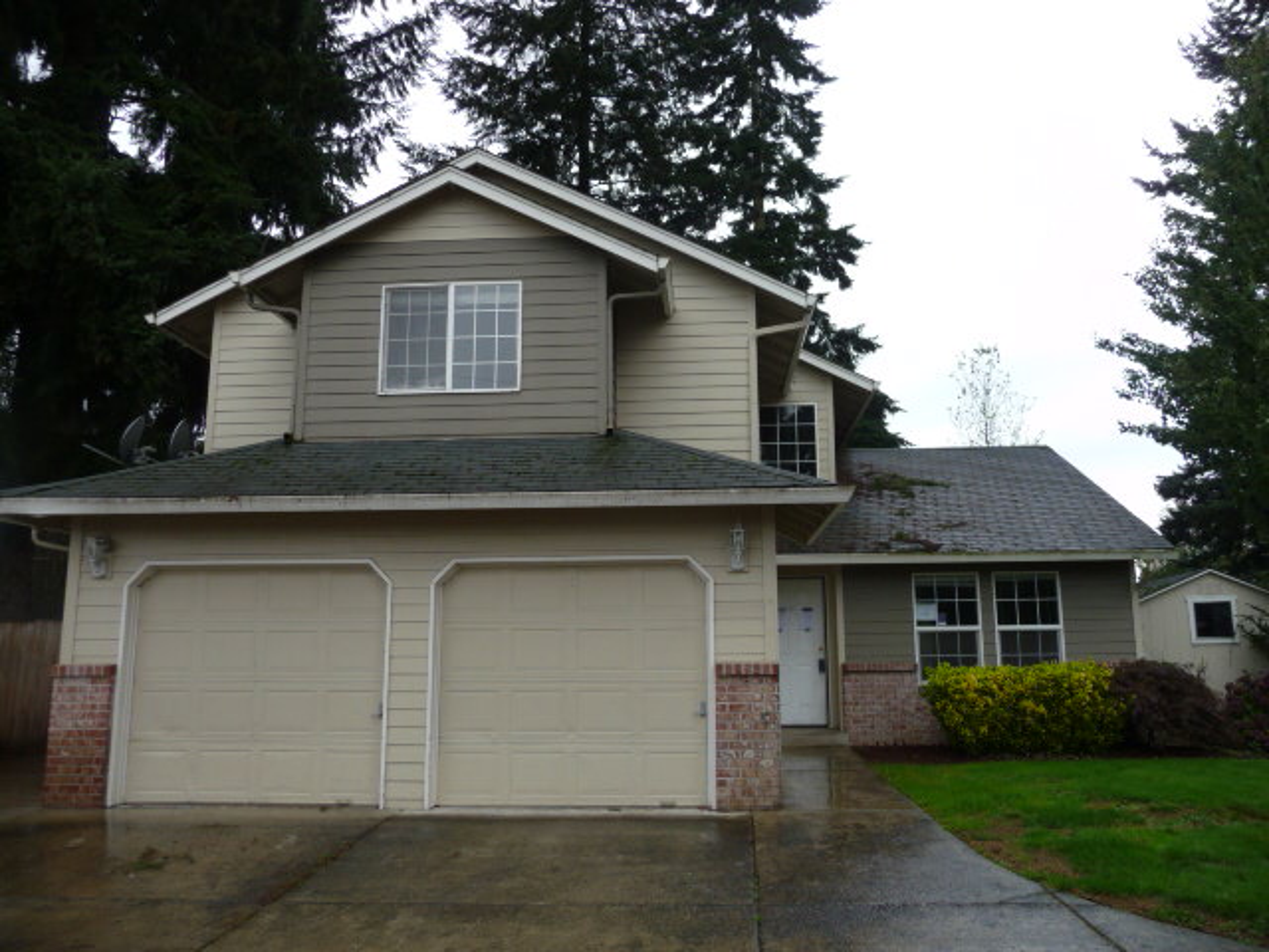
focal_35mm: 28
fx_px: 1026
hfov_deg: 63.4
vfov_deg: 49.7
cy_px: 476
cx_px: 634
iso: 100
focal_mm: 4.7
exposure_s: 1/250
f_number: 3.3
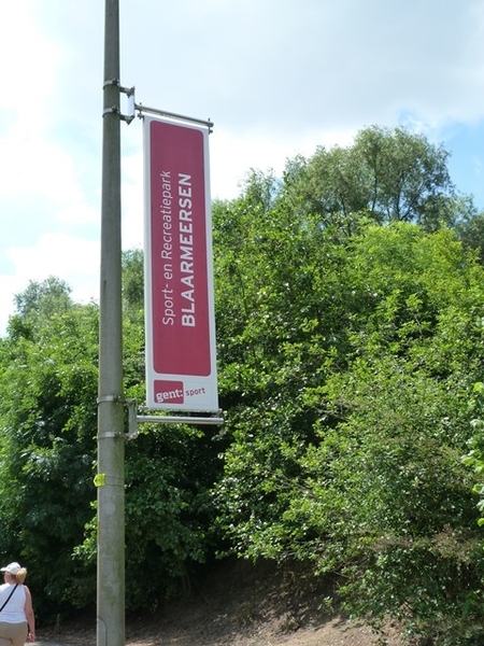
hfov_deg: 34.3
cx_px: 242
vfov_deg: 44.8
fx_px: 783
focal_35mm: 42
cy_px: 323
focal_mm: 7.6
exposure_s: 1/250
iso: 125
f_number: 5
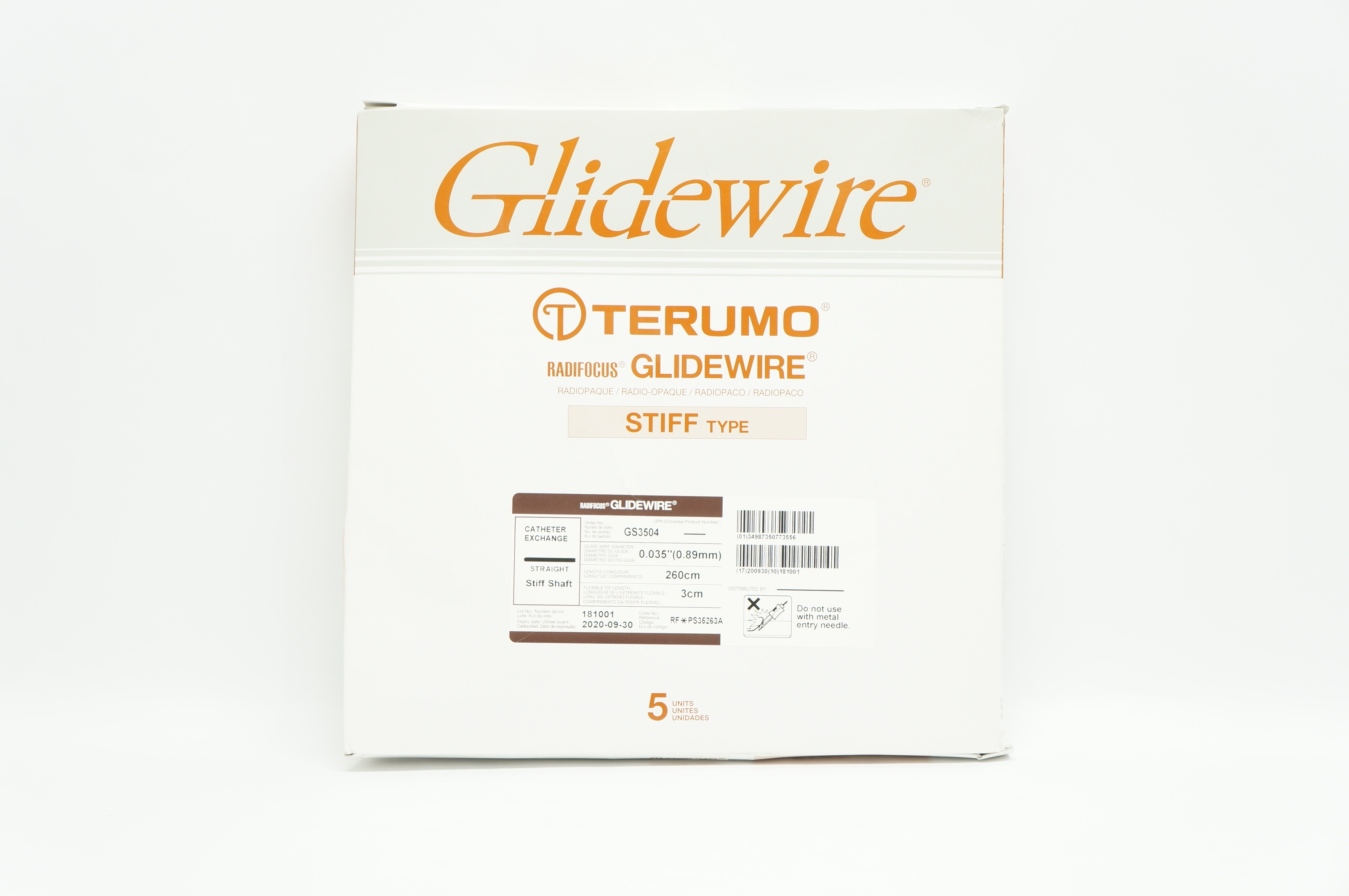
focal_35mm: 48
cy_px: 448
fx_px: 1797
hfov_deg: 41.2
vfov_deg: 28.0
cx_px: 674
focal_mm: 32
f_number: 8
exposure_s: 1/25
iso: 400
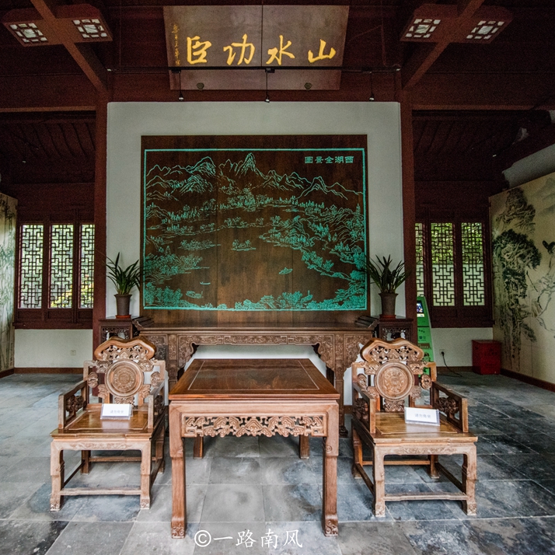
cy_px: 276
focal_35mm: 18
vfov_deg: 80.7
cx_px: 250
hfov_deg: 80.5
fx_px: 327
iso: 2500
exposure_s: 1/100
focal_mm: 14
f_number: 5.6
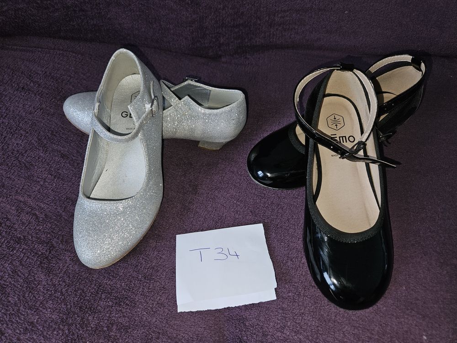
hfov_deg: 73.9
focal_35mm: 23
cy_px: 172
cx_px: 228
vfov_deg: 58.9
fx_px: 304
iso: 100
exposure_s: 1/33
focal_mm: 5.4
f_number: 1.8
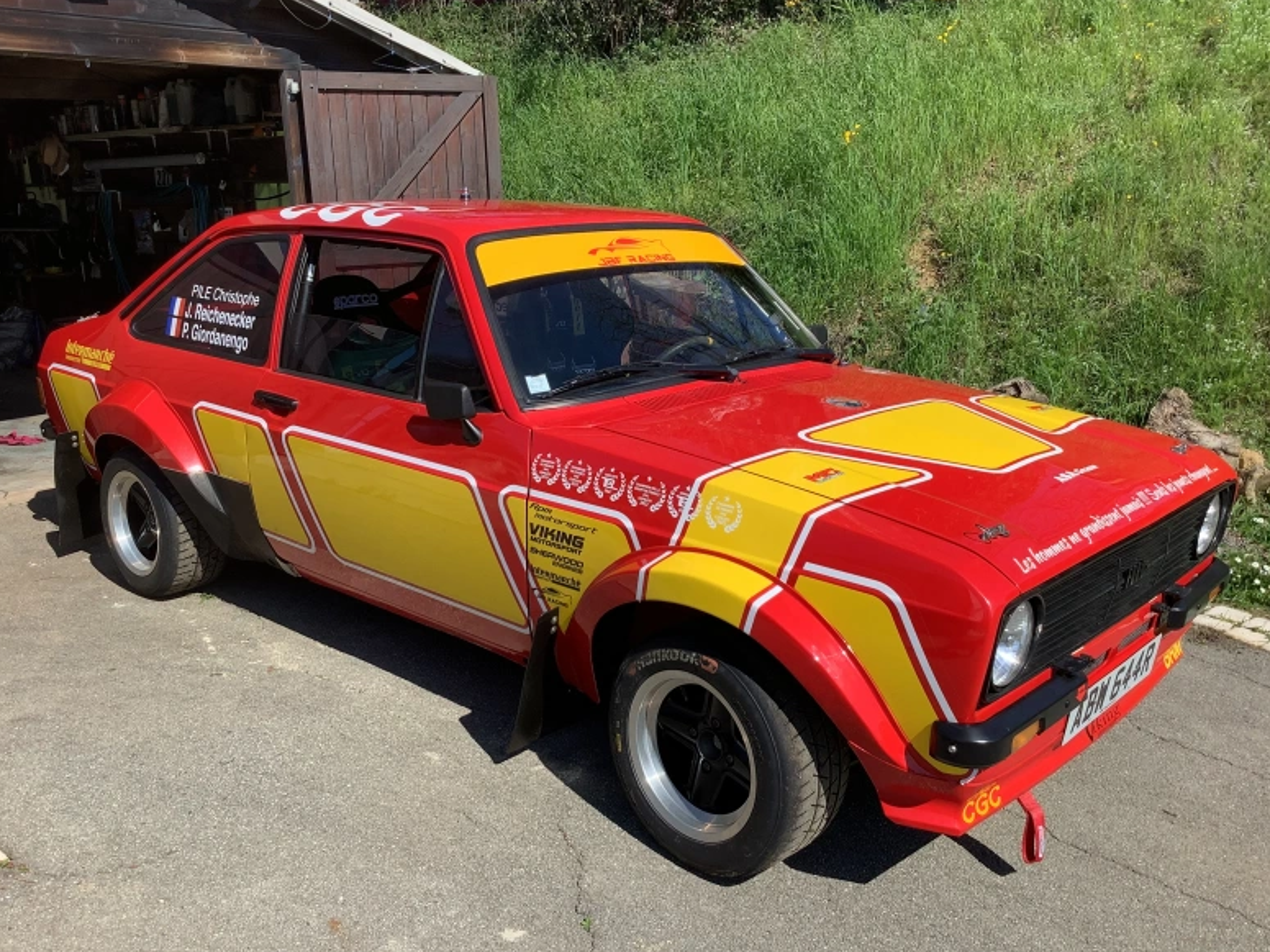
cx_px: 629
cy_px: 472
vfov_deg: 44.1
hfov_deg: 56.8
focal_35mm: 32
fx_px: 1174
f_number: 2.4
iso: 25
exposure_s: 1/1101
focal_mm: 3.3
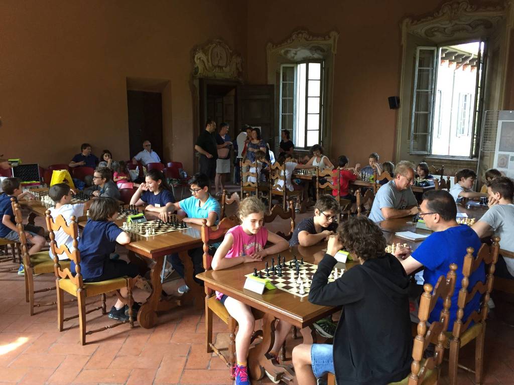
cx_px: 257
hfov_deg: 61.7
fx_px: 431
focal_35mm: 29
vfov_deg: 48.2
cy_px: 192
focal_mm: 4.15
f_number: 2.2
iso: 80
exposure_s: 1/33
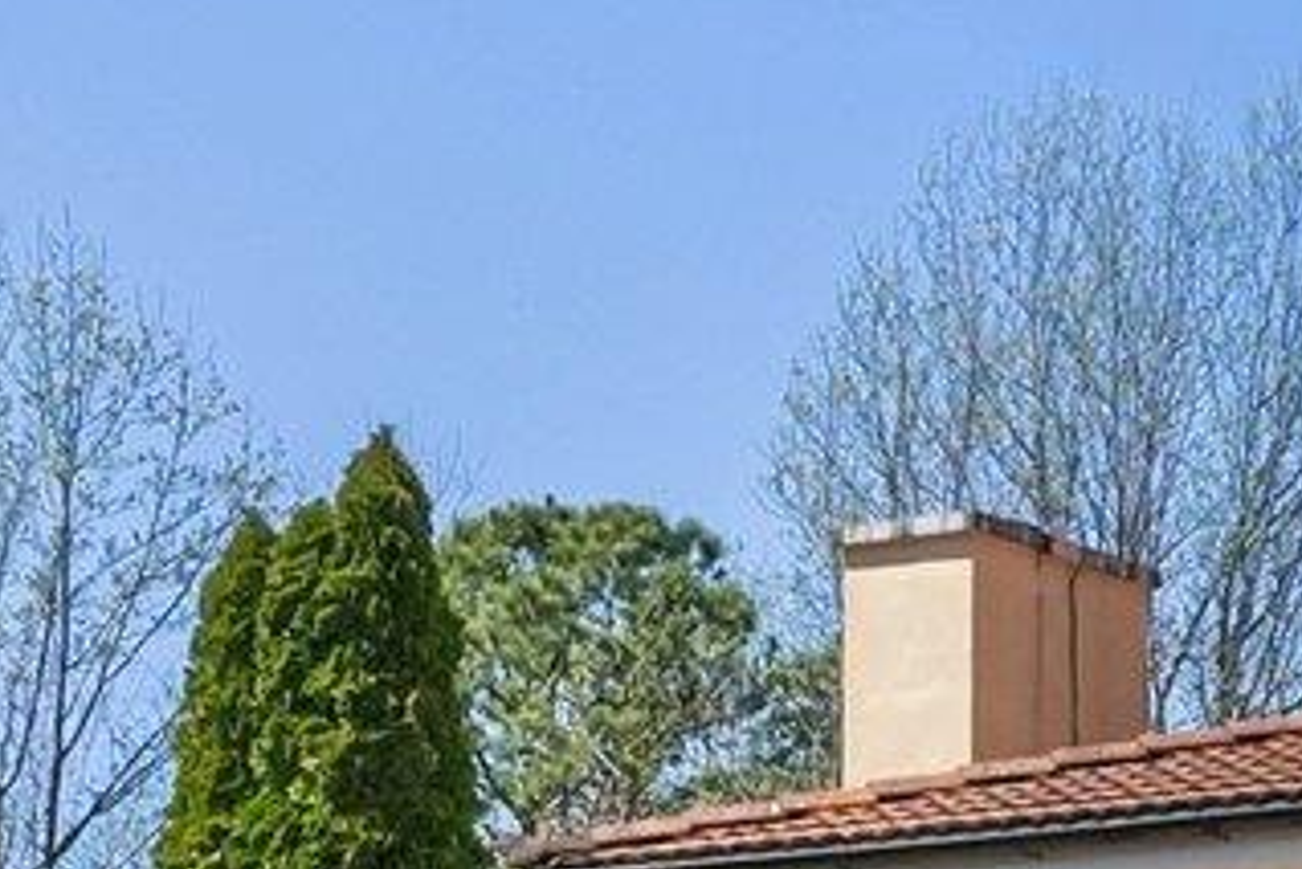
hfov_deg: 8.9
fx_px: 8141
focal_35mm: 225
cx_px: 1943
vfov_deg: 6.1
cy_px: 1250
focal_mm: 35
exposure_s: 1/1250
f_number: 9
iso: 640
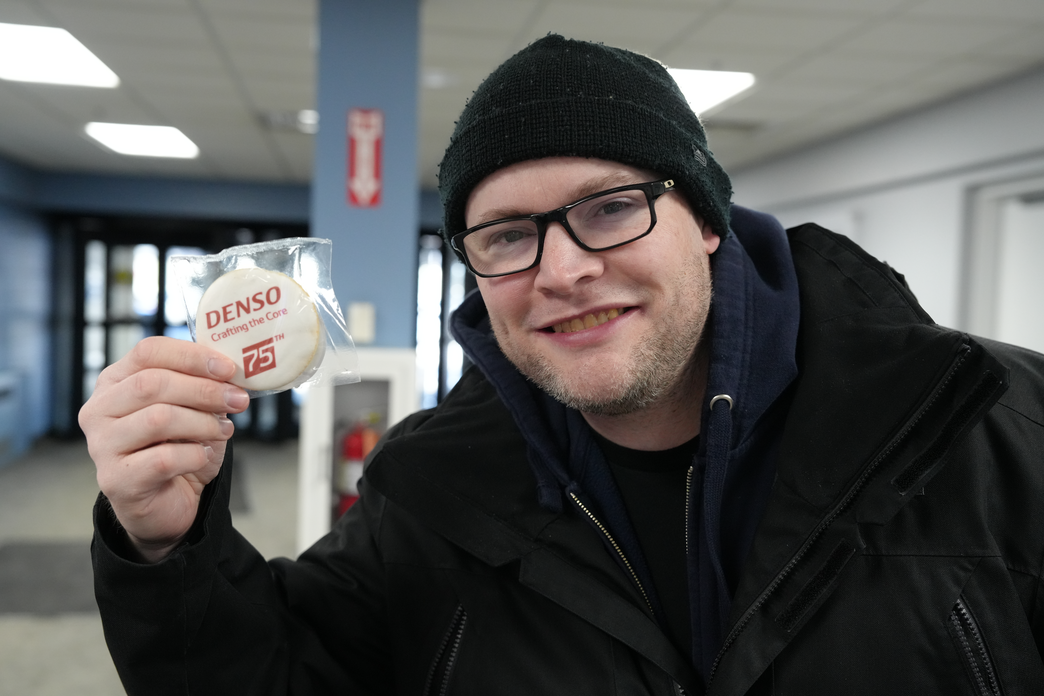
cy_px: 348
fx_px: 1189
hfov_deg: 47.4
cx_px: 522
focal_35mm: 41
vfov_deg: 32.6
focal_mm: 41
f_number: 4
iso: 3200
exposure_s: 1/160
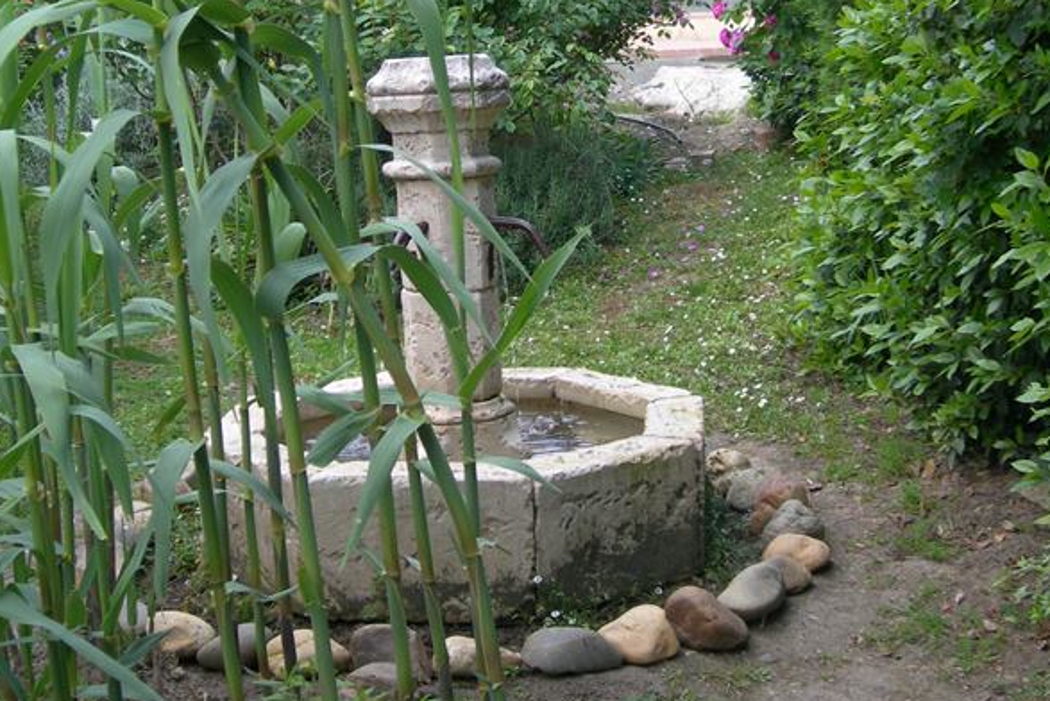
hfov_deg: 34.5
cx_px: 525
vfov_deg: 23.1
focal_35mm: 58
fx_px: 1692
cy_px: 165
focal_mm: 8.5
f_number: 2.9
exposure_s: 1/170
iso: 50
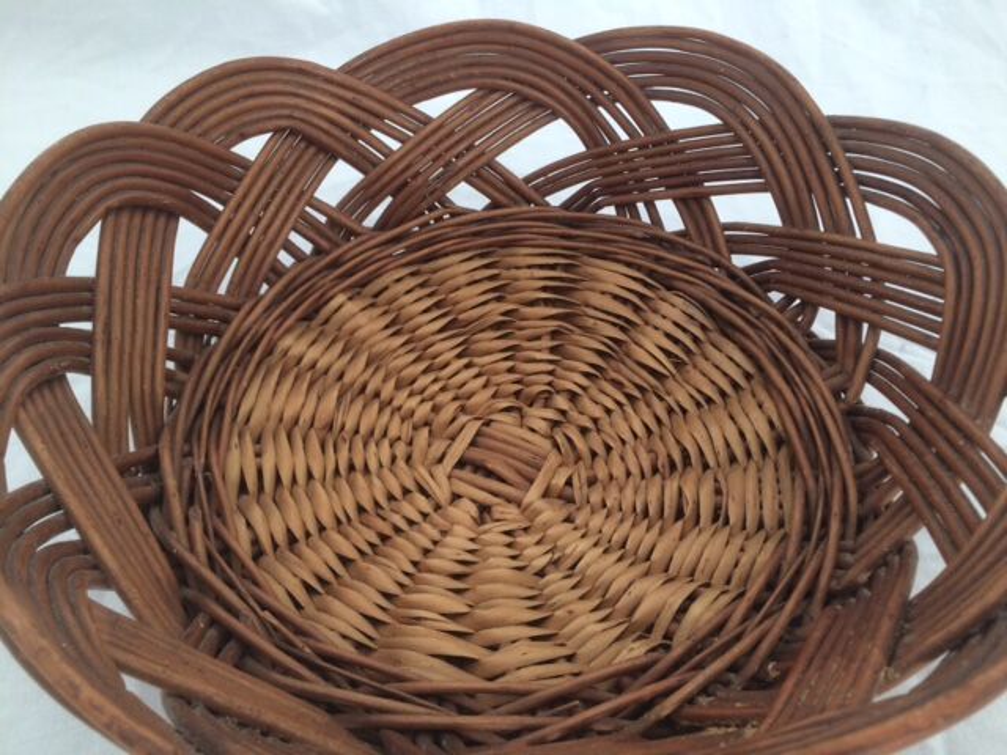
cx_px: 504
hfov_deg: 61.7
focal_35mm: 29
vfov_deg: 48.2
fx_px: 844
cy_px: 378
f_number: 2.2
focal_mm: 4.15
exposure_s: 1/50
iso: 40
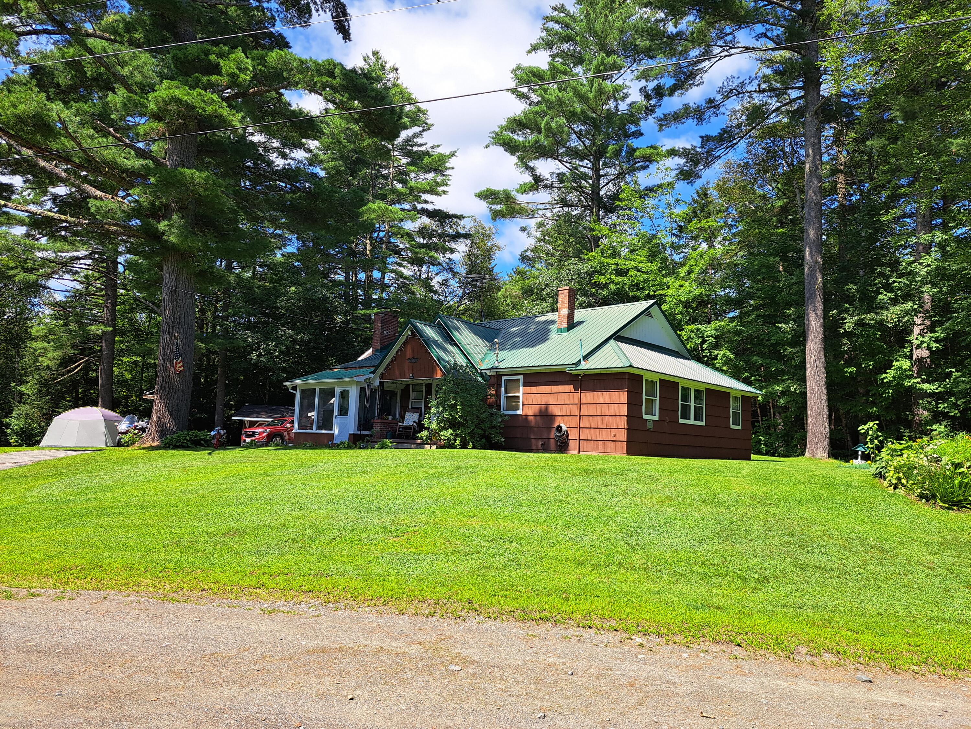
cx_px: 486
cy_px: 364
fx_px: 673
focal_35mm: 24
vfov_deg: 56.8
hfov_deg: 71.6
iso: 50
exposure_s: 1/1098
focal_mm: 5.23
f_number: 1.8
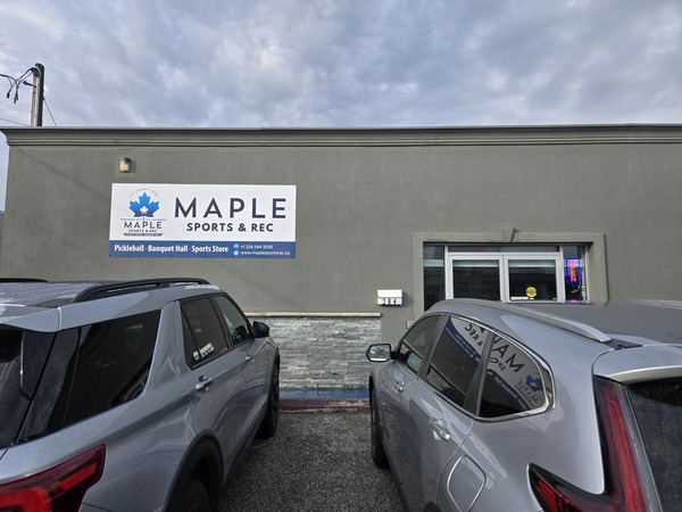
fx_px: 453
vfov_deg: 58.9
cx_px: 341
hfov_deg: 73.9
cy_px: 256
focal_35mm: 23
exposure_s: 1/2510
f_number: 1.8
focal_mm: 5.4
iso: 80
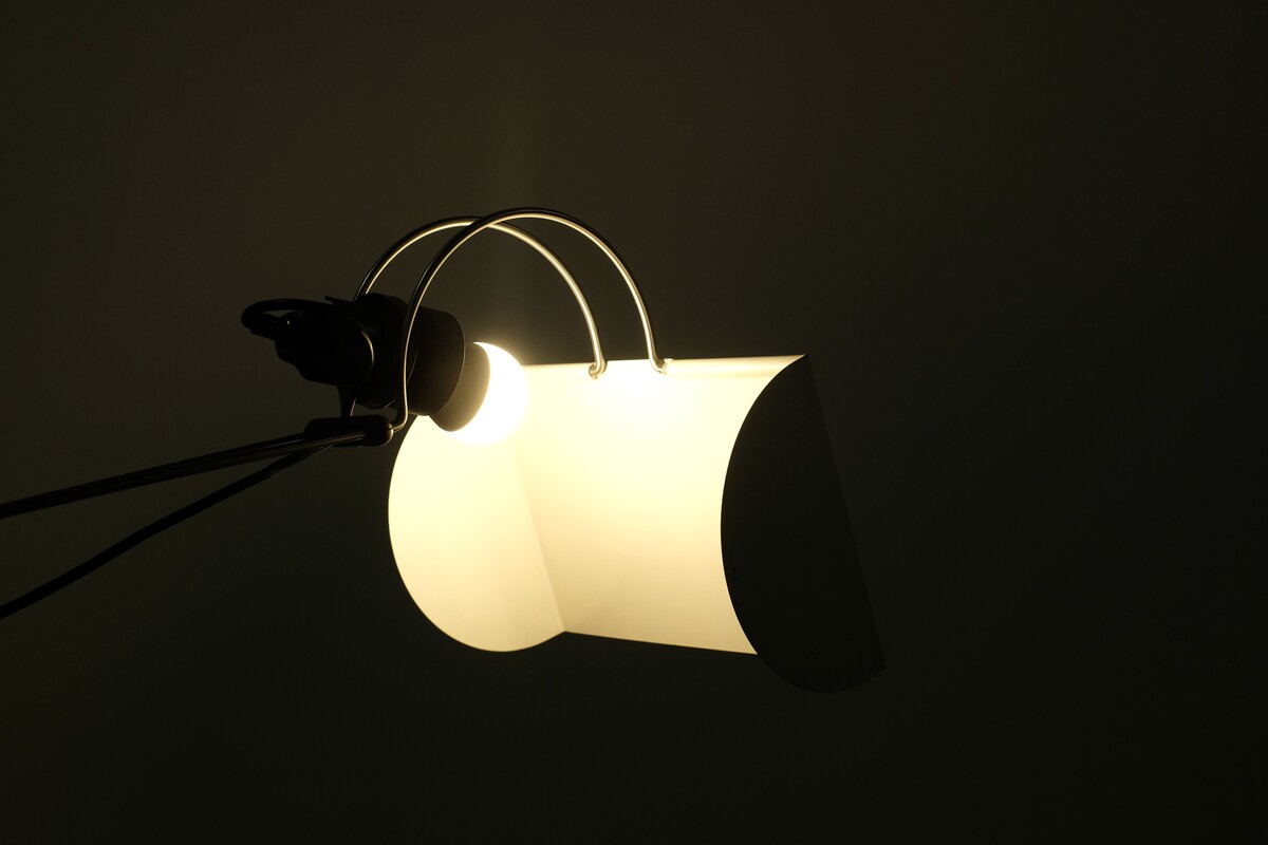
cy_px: 422
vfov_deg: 25.5
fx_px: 1867
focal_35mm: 53
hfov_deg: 37.5
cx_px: 634
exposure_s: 1/350
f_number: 5.6
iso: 800
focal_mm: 35
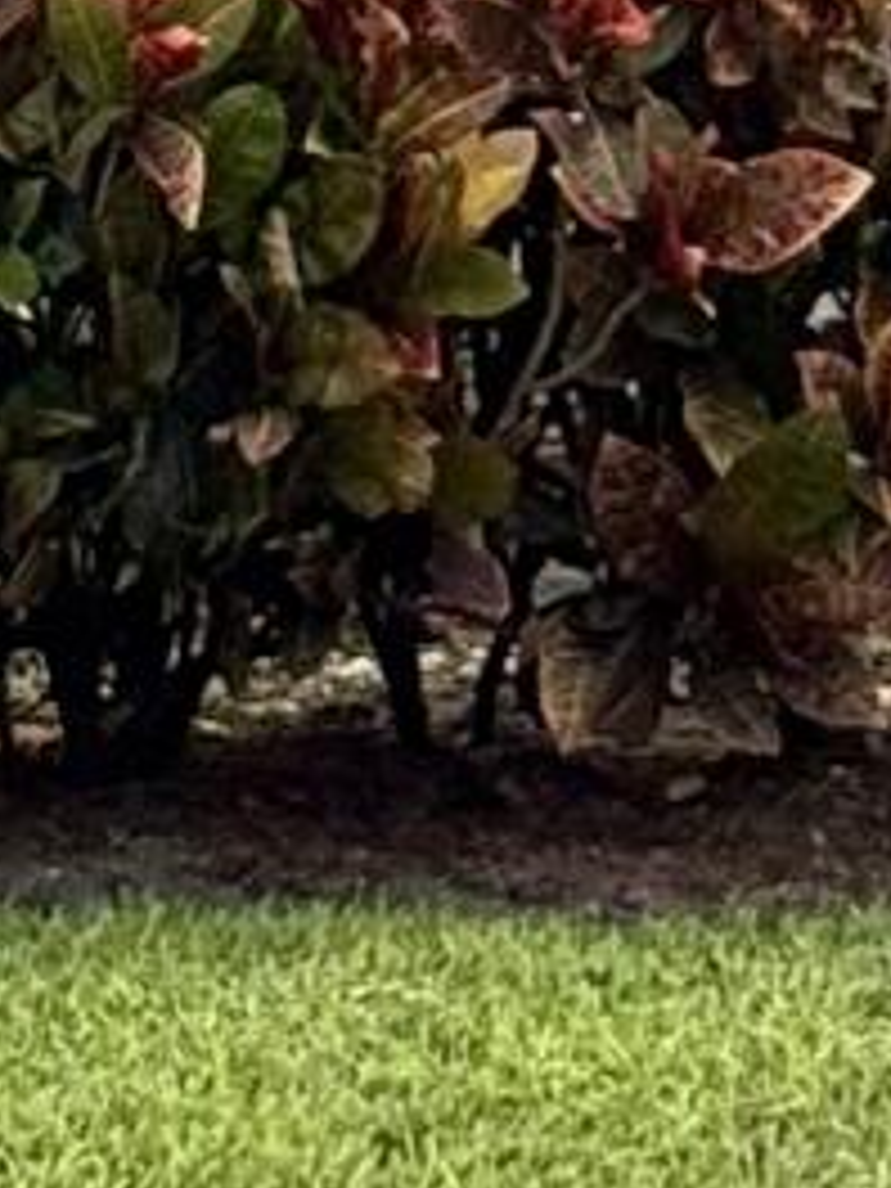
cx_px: 171
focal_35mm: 363
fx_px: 12458
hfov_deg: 4.1
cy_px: -2907
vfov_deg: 5.1
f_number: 1.78
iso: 80
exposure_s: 1/4098
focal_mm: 6.76
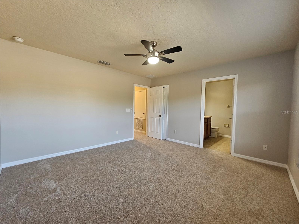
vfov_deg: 89.9
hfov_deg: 106.2
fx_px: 112
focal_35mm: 13
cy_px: 112
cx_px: 150
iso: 200
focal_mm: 2.2
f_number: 2.2
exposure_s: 1/60
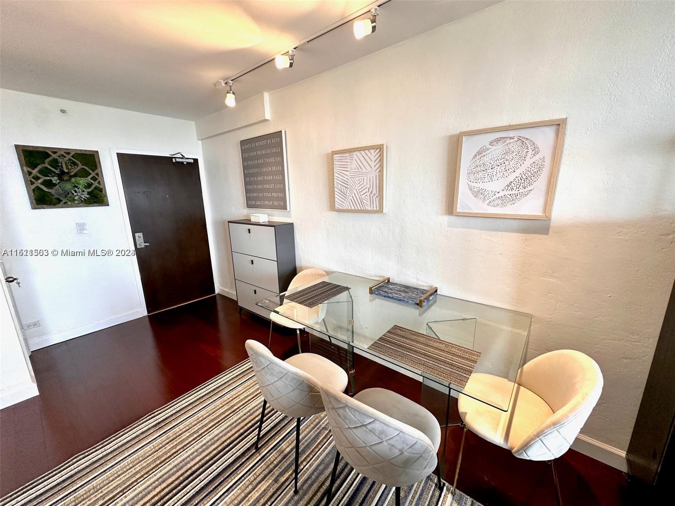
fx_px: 273
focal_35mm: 14
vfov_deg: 85.7
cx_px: 338
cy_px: 253
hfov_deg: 102.1
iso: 160
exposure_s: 1/60
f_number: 2.2
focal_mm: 2.22
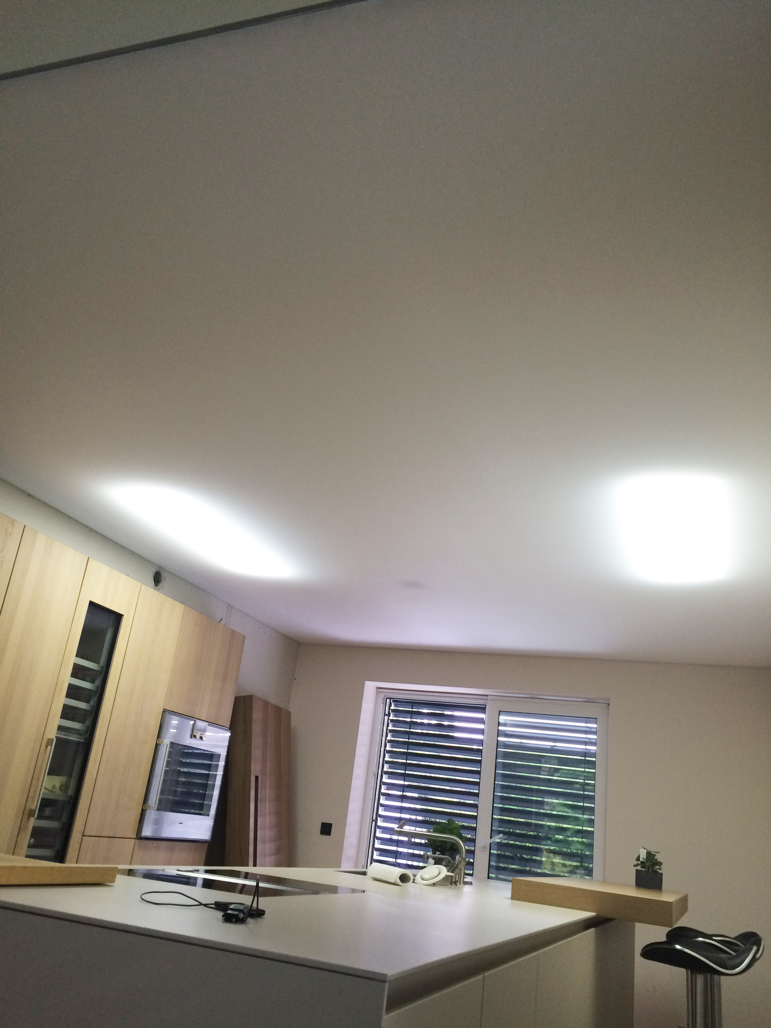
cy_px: 514
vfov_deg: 61.7
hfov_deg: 48.2
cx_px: 386
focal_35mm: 29
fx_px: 861
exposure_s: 1/30
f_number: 2.2
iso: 40
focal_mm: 4.15
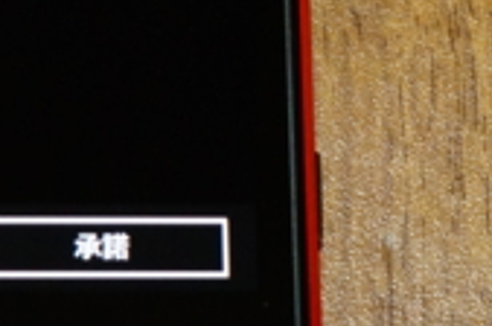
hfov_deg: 10.4
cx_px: -9
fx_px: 2687
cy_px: -103
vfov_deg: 6.9
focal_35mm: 197
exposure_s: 1/20
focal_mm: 35
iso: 1600
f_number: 8
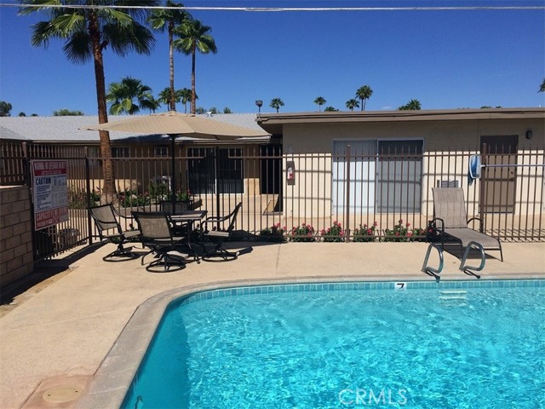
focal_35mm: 29
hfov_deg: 61.7
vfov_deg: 48.2
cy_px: 204
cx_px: 272
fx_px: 457
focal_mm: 4.15
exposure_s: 1/4115
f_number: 2.2
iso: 32
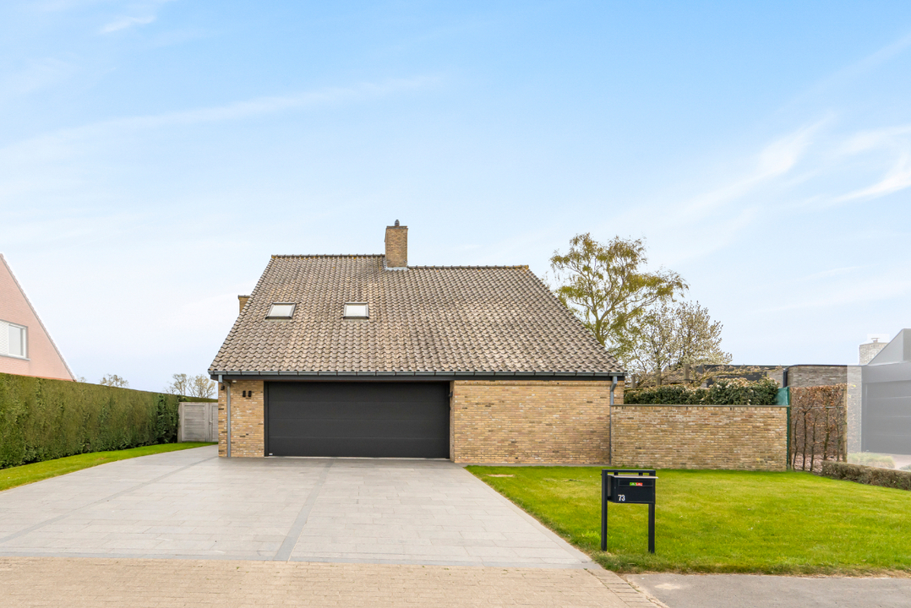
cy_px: 313
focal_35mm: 20
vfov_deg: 62.0
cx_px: 397
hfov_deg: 83.5
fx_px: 506
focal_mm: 16
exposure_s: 1/640
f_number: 11
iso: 800
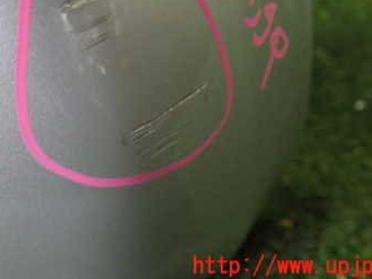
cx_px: 112
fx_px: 570
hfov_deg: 35.7
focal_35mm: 53
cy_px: 34
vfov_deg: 26.7
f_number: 2.3
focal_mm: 5.4
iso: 400
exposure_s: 1/30
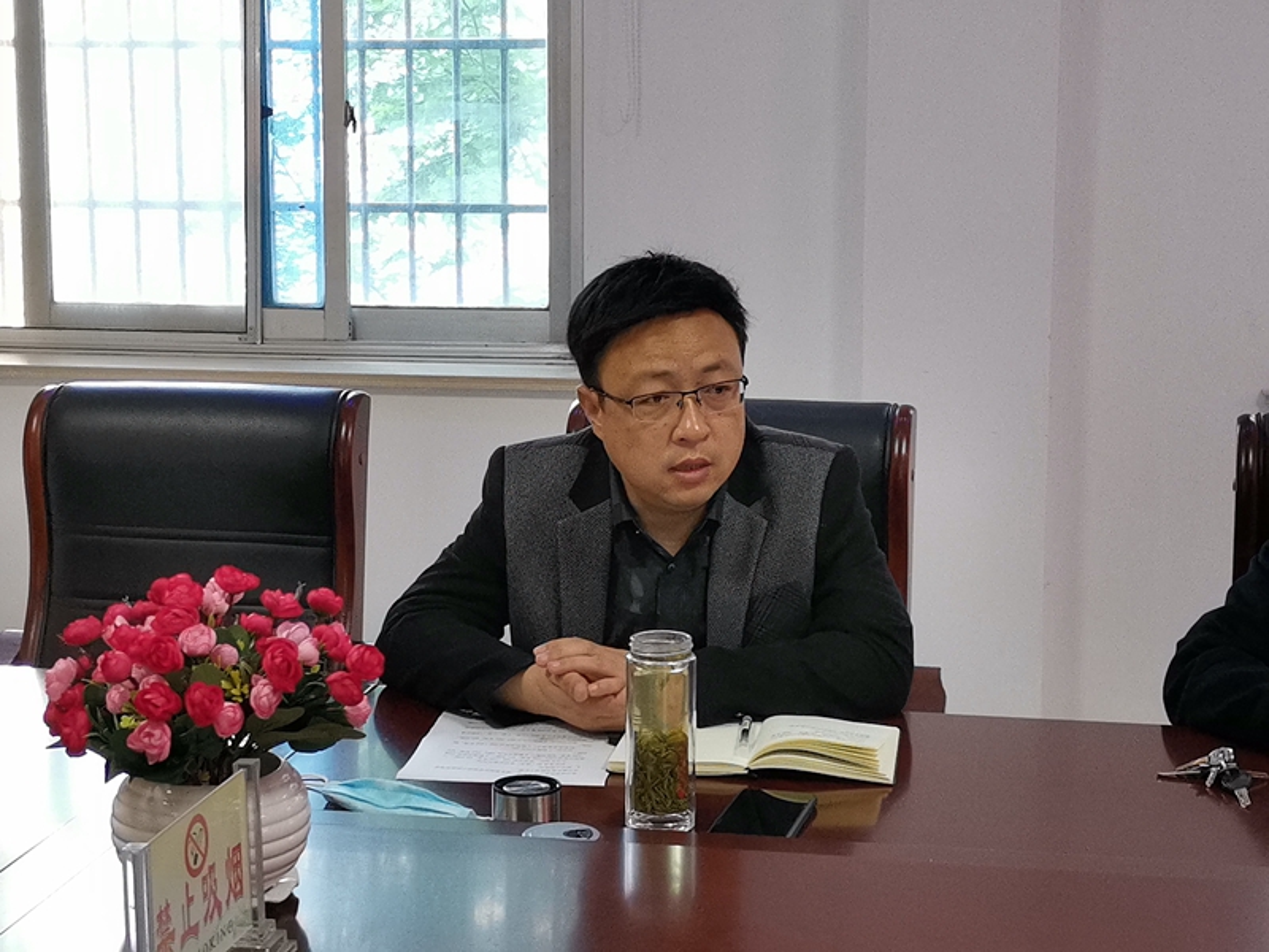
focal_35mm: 65
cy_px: 476
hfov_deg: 29.8
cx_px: 634
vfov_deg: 22.6
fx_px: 2383
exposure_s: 1/50
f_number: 1.8
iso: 160
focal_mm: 5.4
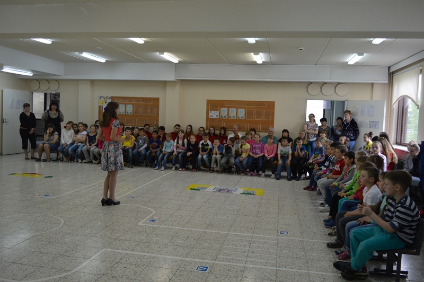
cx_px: 212
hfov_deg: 59.5
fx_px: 371
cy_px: 141
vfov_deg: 41.6
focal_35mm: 32
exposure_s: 1/100
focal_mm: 21
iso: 400
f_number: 5
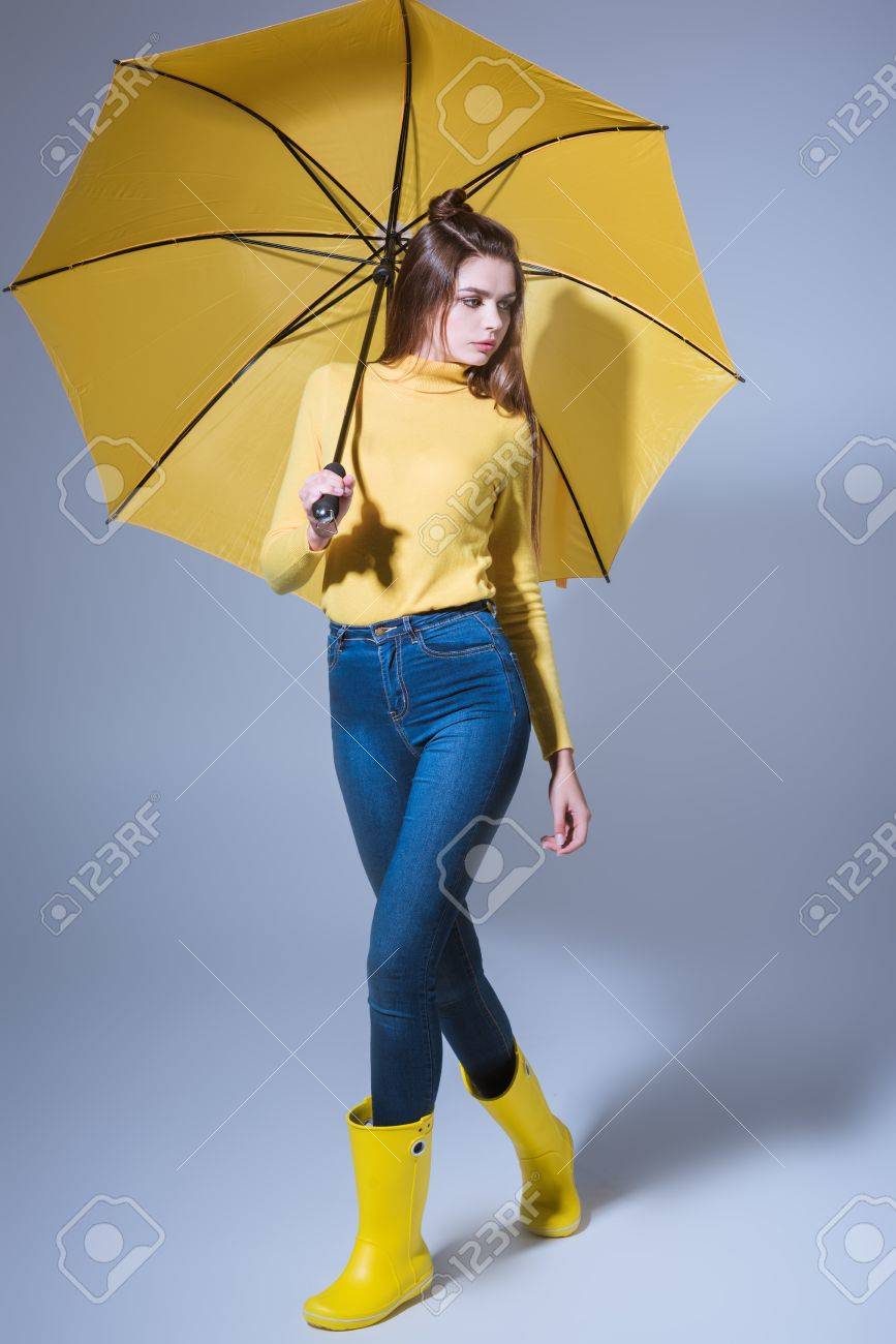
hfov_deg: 16.1
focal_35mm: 85
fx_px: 3172
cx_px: 448
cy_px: 672
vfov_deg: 23.9
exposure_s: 1/200
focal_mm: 85
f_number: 7.1
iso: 100
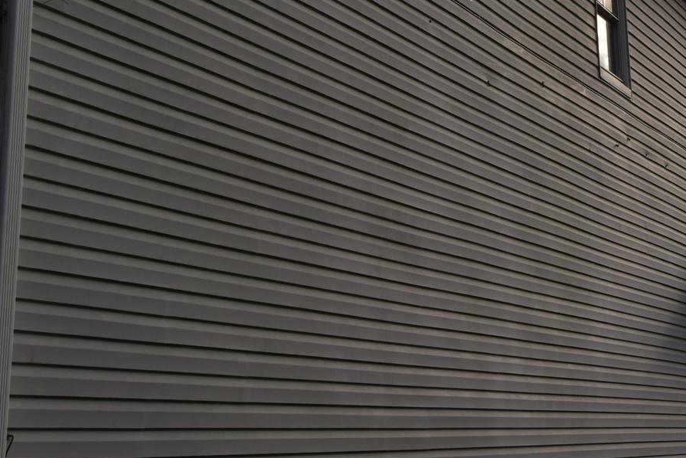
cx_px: 590
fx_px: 1448
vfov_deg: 17.8
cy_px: 106
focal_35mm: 76
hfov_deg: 26.0
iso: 100
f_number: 14
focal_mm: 22
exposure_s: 1/200
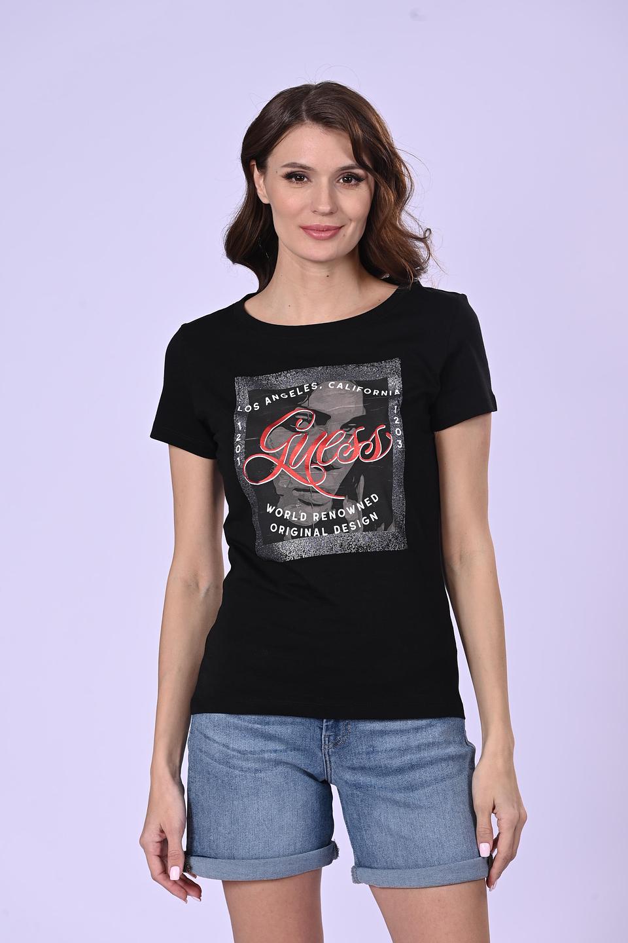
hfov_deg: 12.5
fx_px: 2878
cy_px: 472
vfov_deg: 18.6
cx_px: 314
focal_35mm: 110
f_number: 9
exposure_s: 1/160
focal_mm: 110
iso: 200
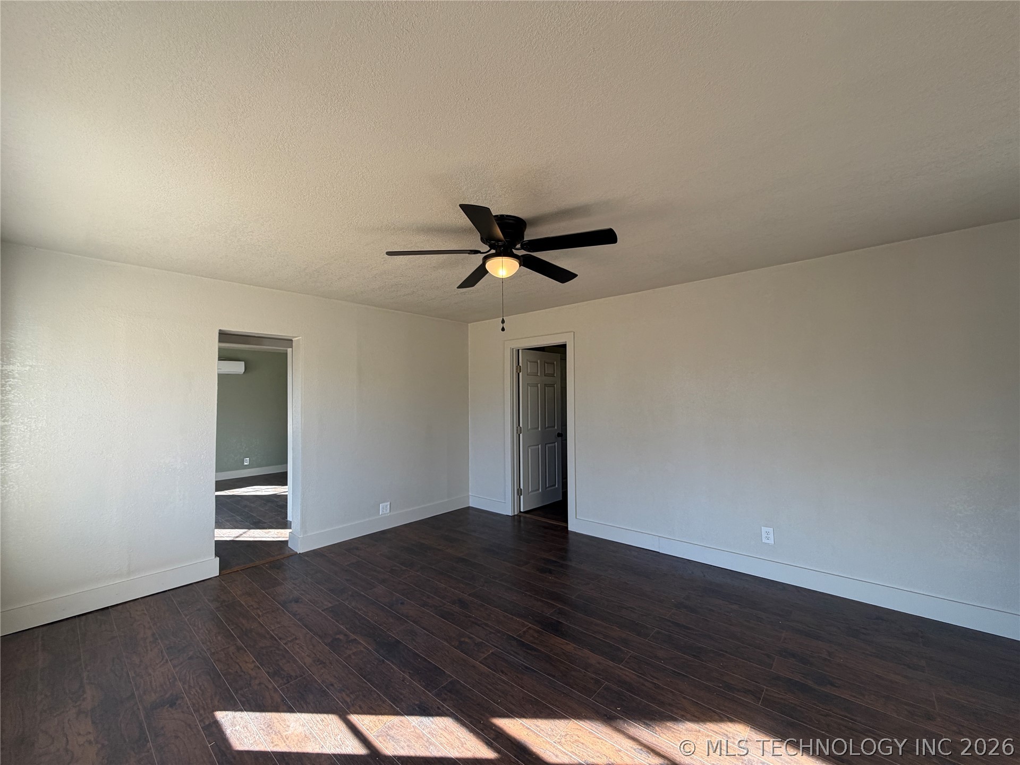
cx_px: 510
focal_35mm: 14
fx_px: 413
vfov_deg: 85.7
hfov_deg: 102.1
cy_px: 382
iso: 64
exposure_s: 1/121
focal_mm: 2.22
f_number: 2.2
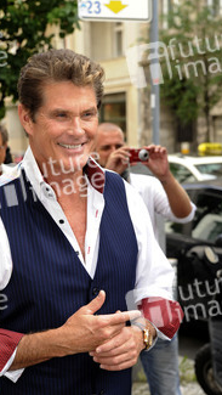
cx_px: 78
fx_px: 889
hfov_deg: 14.2
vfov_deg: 25.0
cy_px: 242
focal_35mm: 85
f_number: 6.3
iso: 320
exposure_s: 1/200
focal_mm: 66
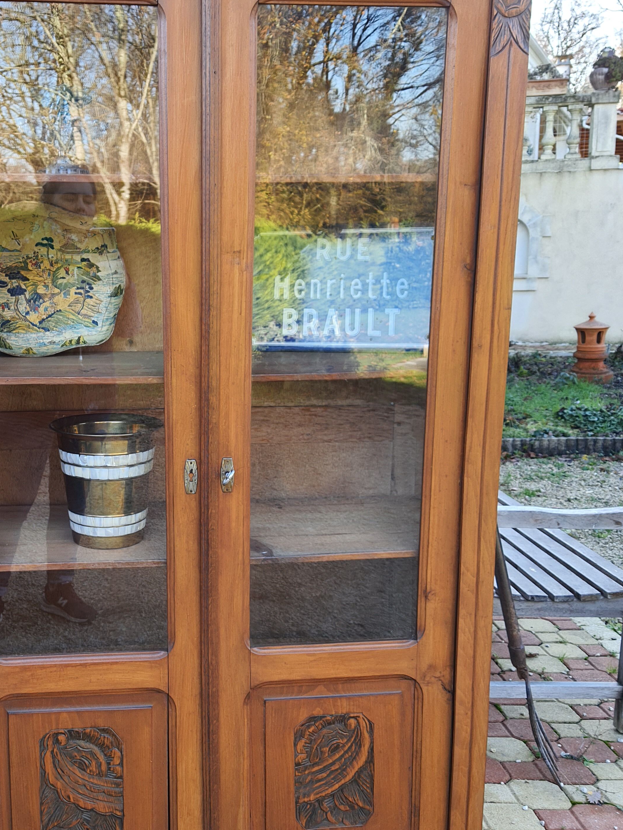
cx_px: 193
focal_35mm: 37
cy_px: 434
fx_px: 888
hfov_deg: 38.1
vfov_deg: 50.1
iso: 50
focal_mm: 4.32
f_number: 1.7
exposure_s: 1/145
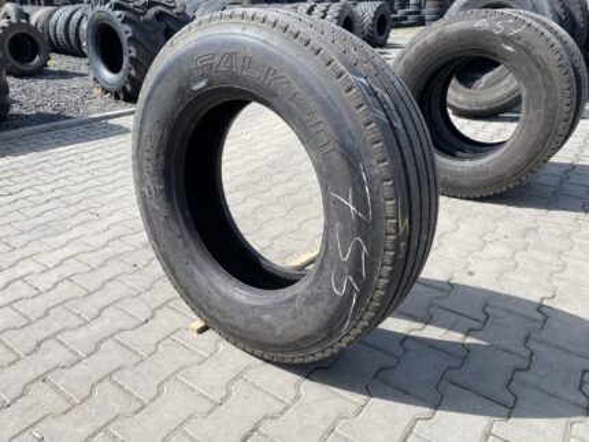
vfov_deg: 53.1
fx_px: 443
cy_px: 221
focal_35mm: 26
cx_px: 294
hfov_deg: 67.3
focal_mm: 4.25
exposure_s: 1/1522
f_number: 1.8
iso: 32
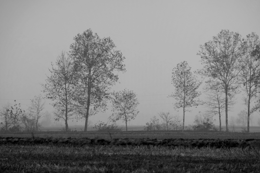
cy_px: 86
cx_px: 130
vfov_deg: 6.7
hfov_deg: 10.1
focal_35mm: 204
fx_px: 1473
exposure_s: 1/30
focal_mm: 135.7
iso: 400
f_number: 7.1
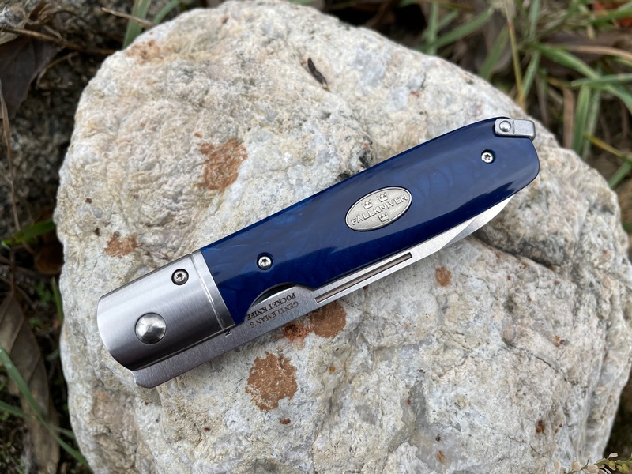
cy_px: 237
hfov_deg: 67.3
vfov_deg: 53.1
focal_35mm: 26
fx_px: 475
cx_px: 316
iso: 32
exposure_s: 1/413
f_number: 1.6
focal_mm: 4.2
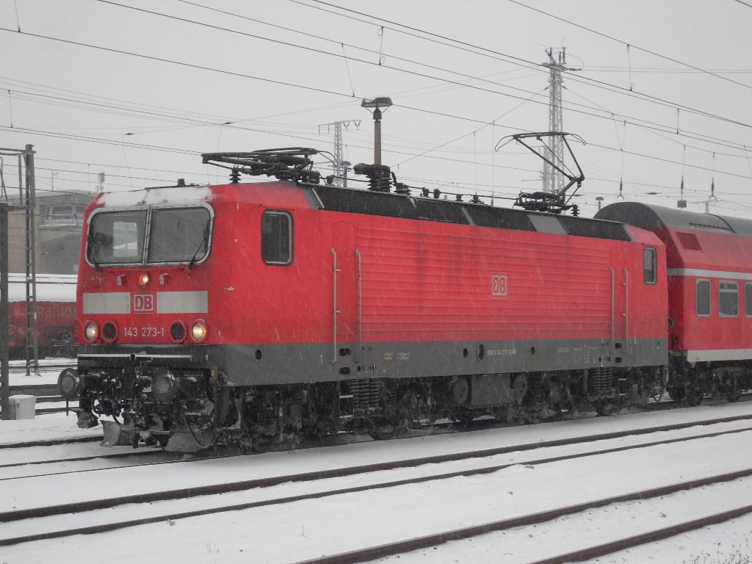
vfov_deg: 18.7
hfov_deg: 24.7
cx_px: 376
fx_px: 1716
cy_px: 282
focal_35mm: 79
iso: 100
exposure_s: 1/90
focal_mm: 13.5
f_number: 4.4
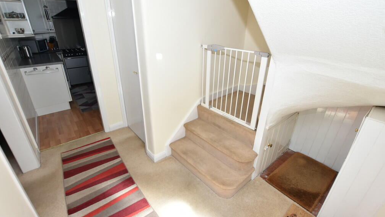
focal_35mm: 16
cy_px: 104
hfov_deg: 99.4
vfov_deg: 67.1
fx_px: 163
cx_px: 189
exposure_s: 1/200
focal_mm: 10
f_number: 5
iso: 640
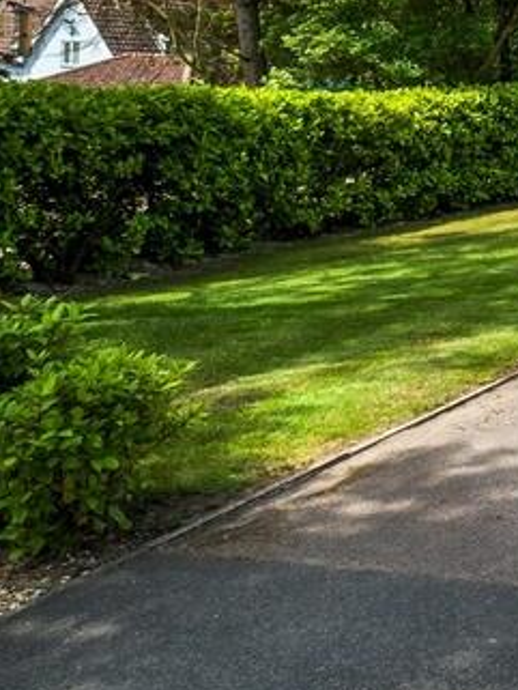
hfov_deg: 22.0
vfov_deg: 37.1
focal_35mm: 46
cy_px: 8
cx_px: 892
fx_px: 917
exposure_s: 1/1000
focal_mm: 10
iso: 160
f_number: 9
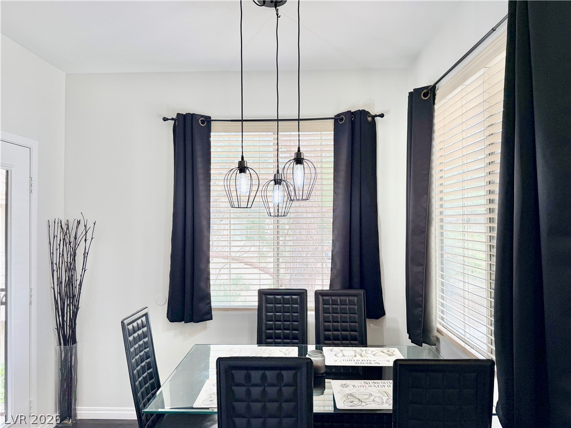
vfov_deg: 56.8
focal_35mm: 24
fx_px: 396
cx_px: 286
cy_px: 214
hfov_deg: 71.6
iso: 80
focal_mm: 6.76
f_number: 1.78
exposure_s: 1/168
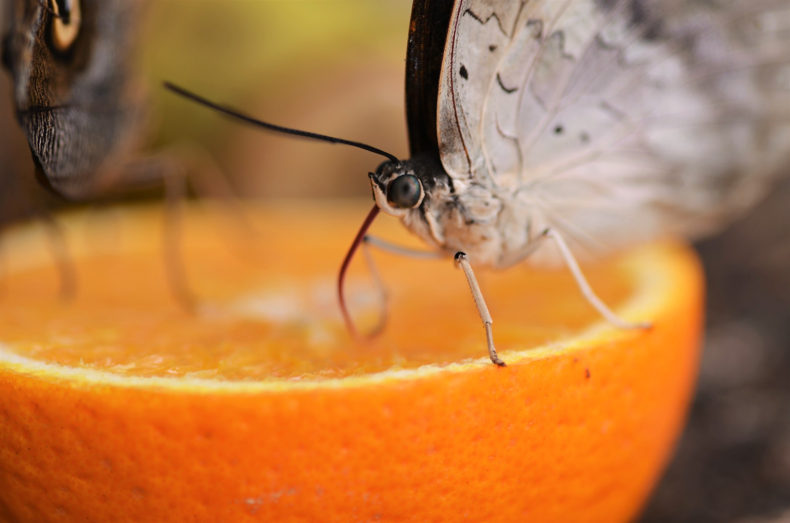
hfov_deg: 13.1
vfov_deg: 8.7
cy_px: 262
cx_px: 395
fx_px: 3449
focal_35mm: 158
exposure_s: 1/50
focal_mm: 105
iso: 100
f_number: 2.8
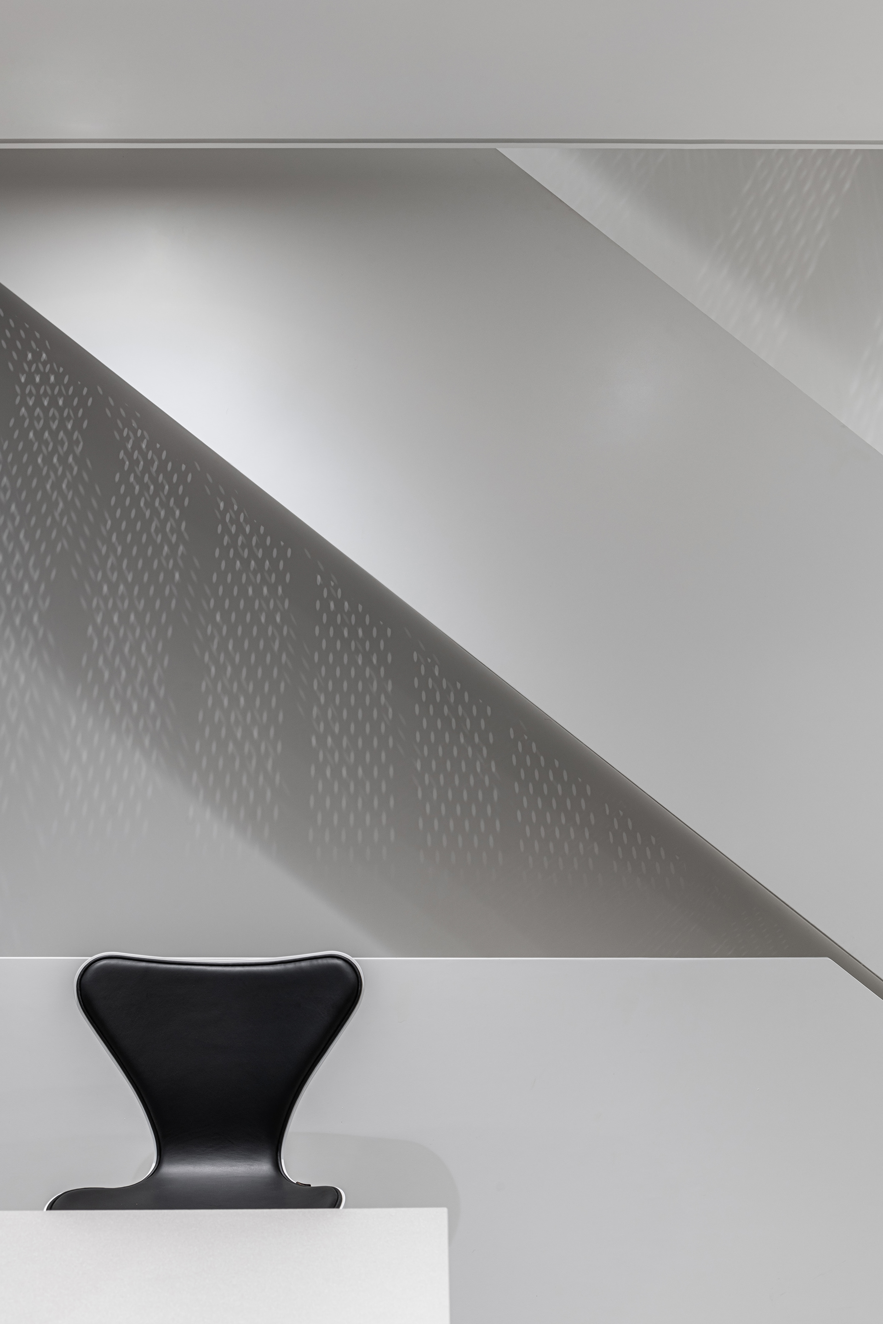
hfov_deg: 35.1
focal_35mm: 38
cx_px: 442
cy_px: 662
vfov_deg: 50.7
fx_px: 1398
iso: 100
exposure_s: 1/1.25
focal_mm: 38
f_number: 8
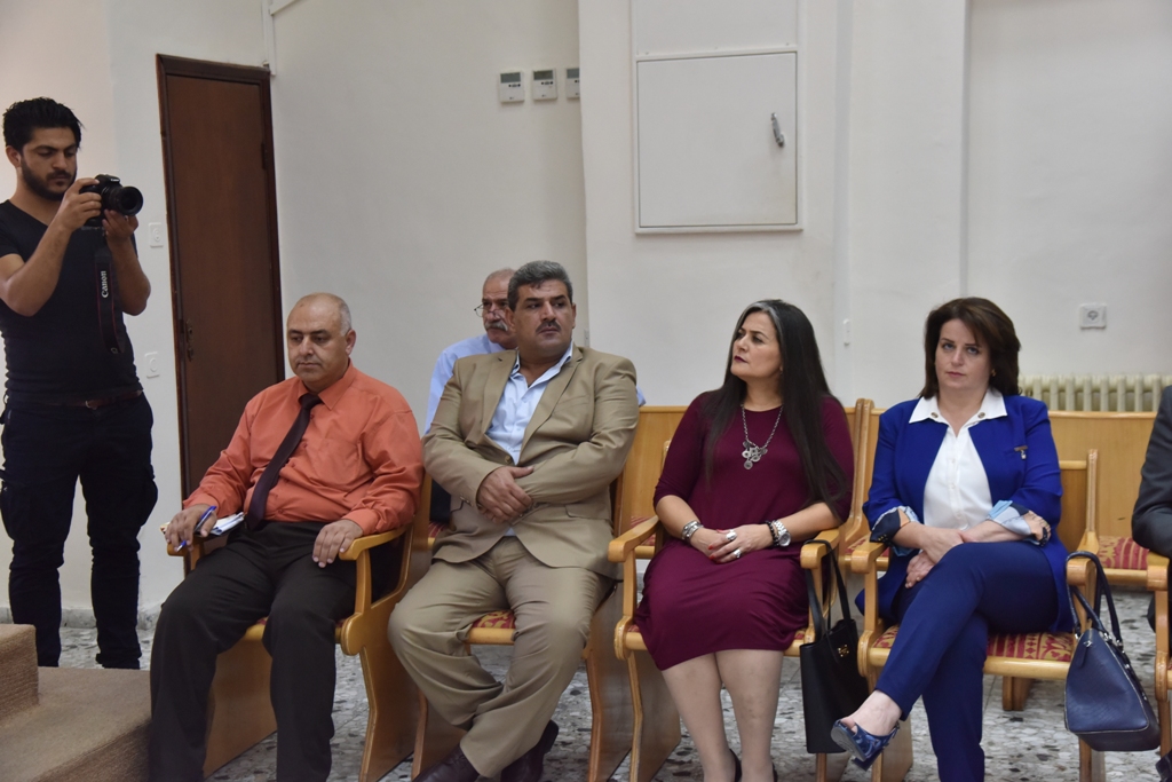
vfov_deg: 26.0
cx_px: 586
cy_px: 391
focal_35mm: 52
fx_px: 1693
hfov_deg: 38.2
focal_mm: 52
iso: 1600
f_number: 5.6
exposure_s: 1/125
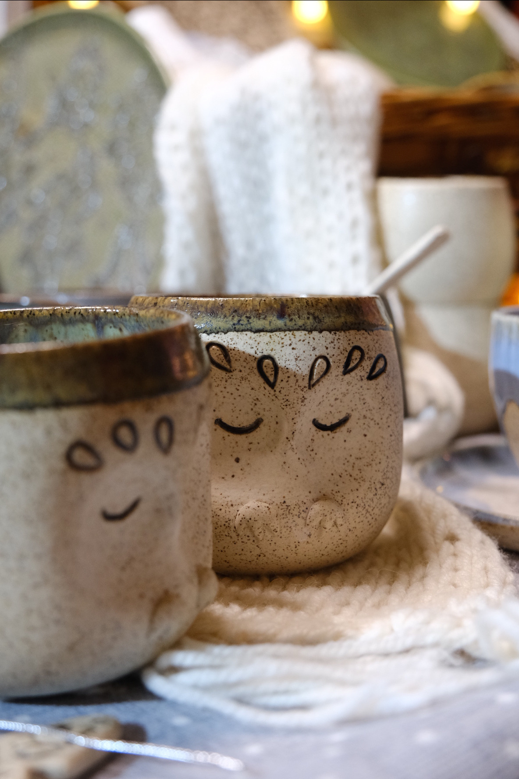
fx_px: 995
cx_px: 260
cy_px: 390
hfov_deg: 29.2
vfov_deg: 42.7
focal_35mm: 46
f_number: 4
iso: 2000
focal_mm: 30.8
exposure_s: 1/60
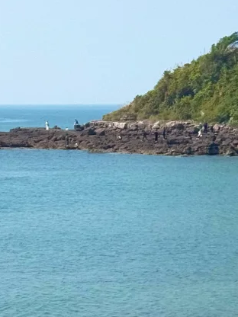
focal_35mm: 166
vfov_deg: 11.8
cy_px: 31
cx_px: 156
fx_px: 1522
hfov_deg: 8.9
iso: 64
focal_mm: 6.76
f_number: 1.78
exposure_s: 1/7092
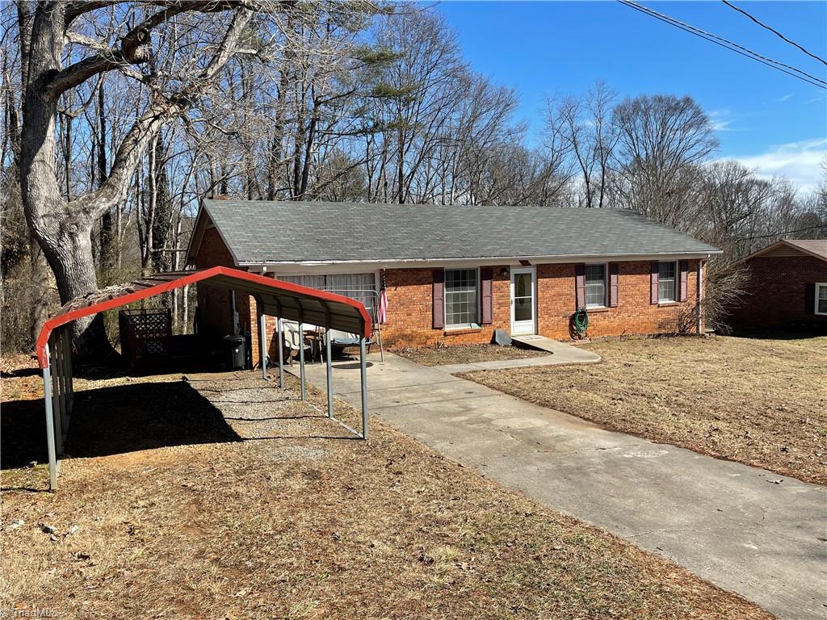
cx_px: 414
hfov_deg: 67.3
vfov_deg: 53.1
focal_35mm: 26
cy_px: 310
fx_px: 621
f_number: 1.6
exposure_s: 1/2387
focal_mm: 5.1
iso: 32
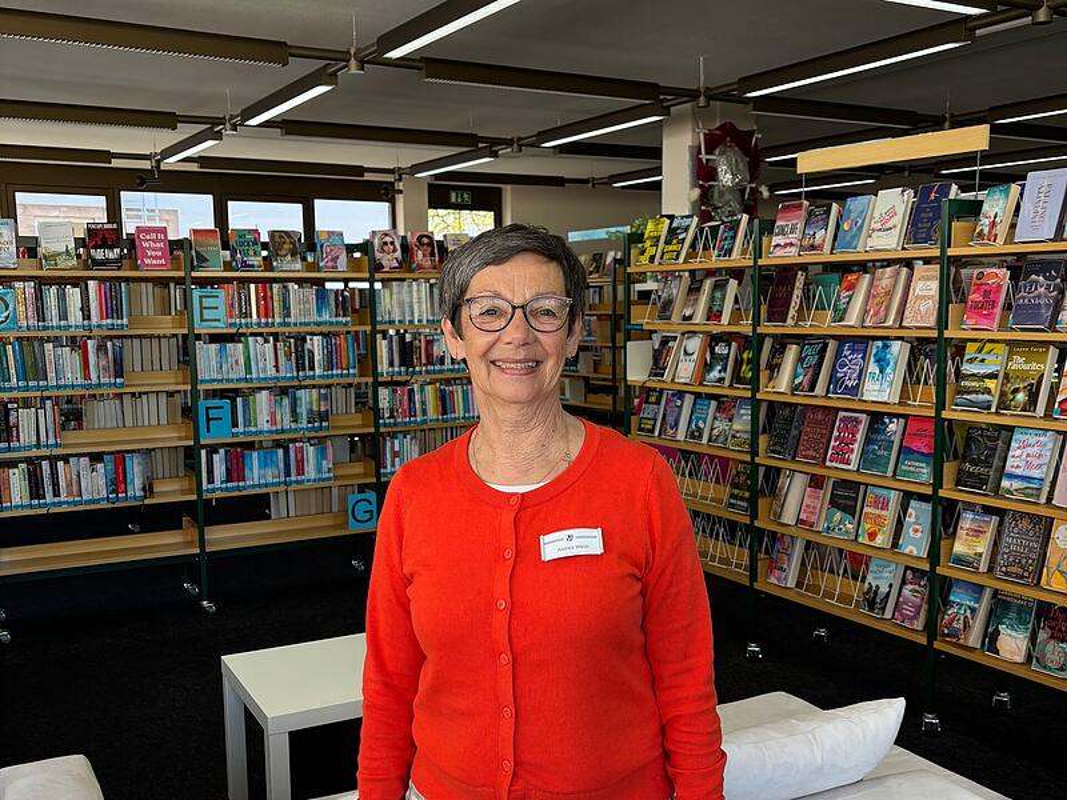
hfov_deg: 67.3
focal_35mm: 26
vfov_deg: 53.1
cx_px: 534
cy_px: 400
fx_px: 801
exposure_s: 1/100
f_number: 1.6
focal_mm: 5.96
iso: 40
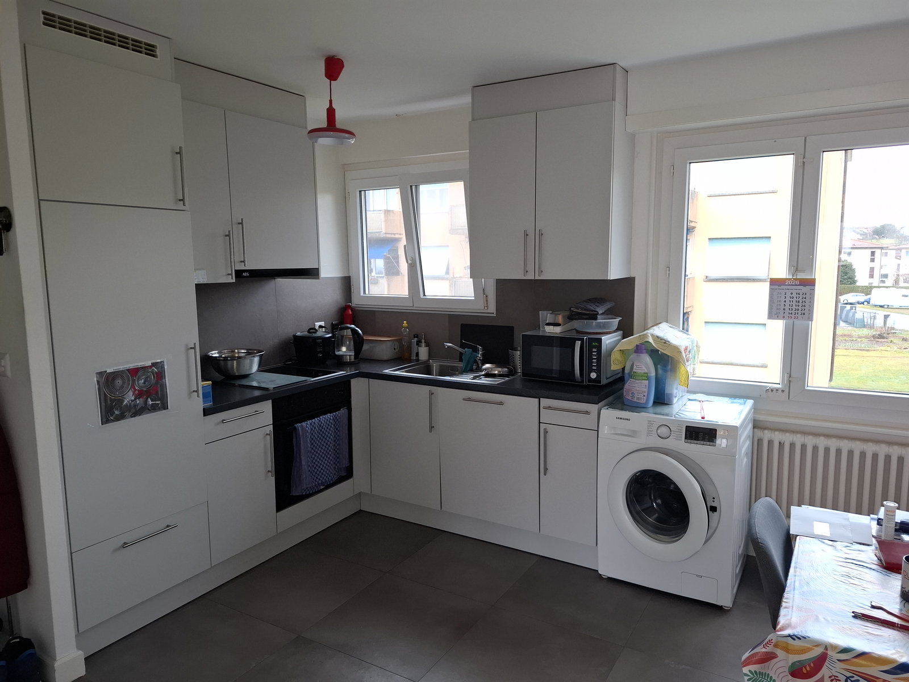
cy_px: 341
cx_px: 454
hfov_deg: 73.9
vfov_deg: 58.9
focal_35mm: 23
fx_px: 604
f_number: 1.8
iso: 50
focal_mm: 5.54
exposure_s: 1/100
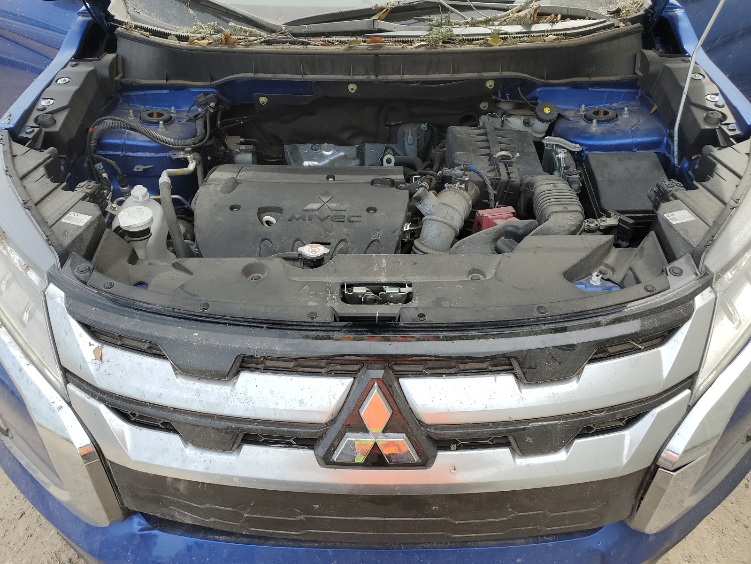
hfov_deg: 67.3
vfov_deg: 53.1
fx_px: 564
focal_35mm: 26
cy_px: 282
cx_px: 376
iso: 50
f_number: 1.5
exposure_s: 1/1000
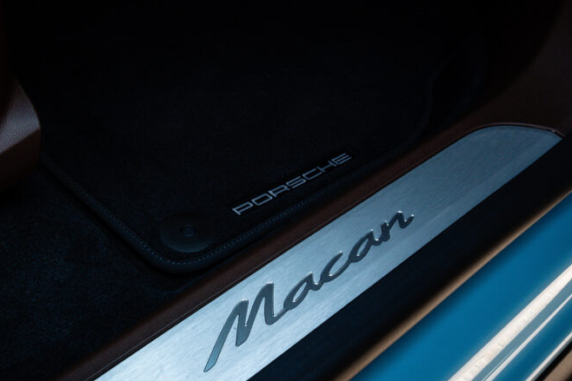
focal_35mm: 42
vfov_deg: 31.5
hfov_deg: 45.9
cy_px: 215
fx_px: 675
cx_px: 289
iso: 1250
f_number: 22
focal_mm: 36.4
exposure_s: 1/125
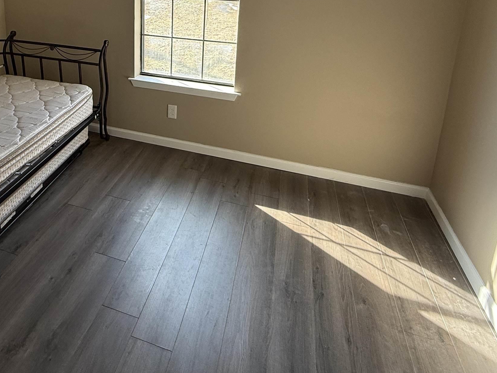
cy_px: 34
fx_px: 373
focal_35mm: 26
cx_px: 169
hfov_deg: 65.7
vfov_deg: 47.4
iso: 64
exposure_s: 1/112
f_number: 2.2
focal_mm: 2.22
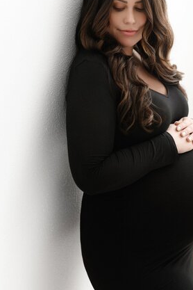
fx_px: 579
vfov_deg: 27.8
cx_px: 137
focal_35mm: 72
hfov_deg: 18.8
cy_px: 87
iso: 64
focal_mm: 50
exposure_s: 1/200
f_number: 2.8
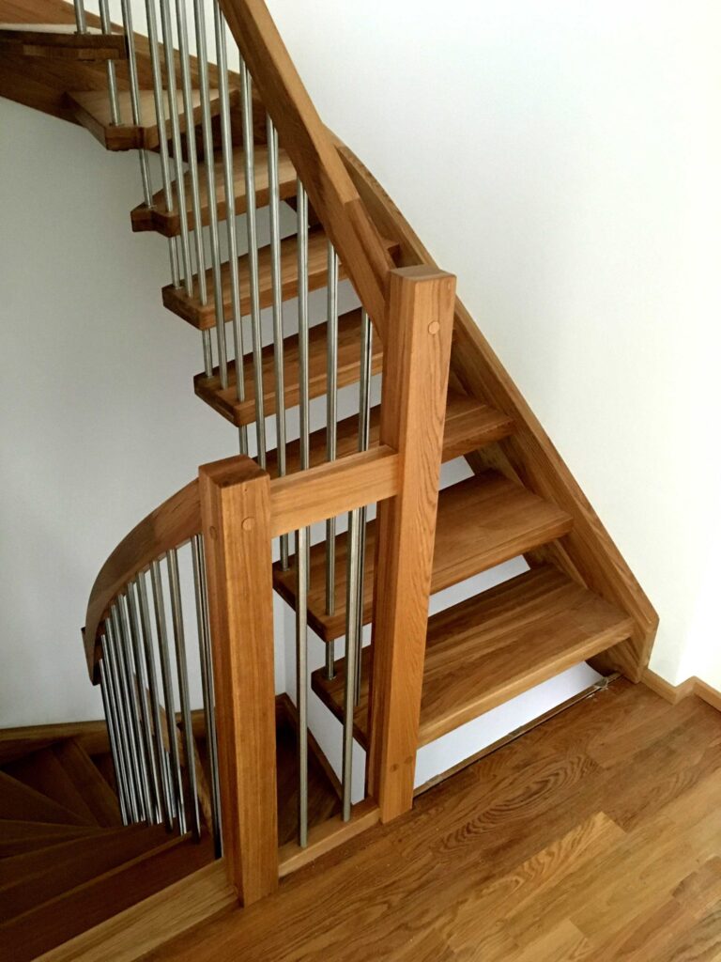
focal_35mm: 29
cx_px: 360
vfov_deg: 61.7
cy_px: 481
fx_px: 805
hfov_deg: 48.2
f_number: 2.2
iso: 400
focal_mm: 4.15
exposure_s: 1/17
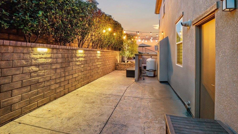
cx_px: 122
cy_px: 54
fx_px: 114
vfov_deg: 60.6
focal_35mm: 18
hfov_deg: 92.6
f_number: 8
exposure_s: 4
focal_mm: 8
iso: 400
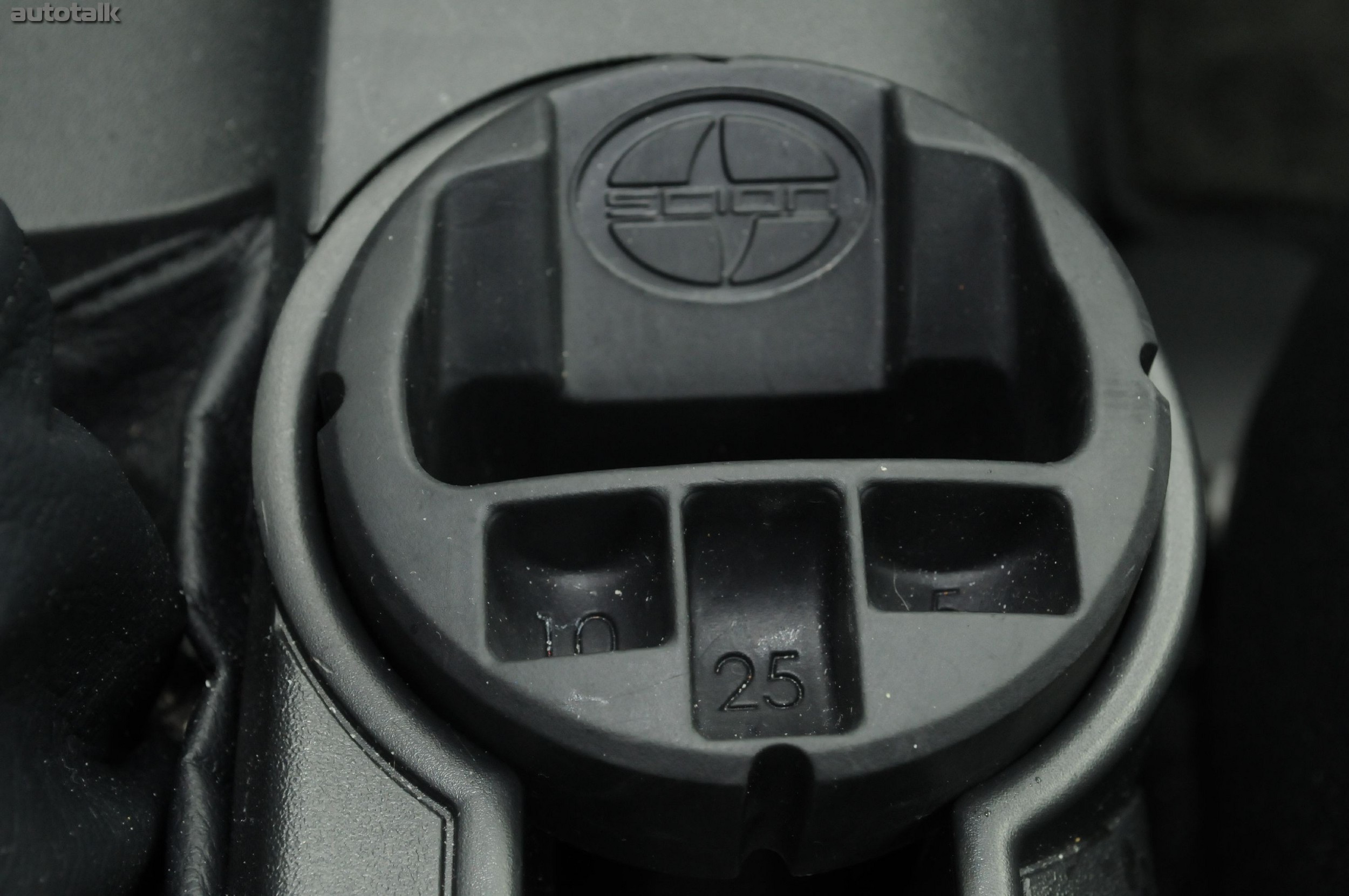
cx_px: 674
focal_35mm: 68
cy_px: 448
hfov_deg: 29.9
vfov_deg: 20.1
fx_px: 2527
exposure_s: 1/60
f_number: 8
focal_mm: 45
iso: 1000
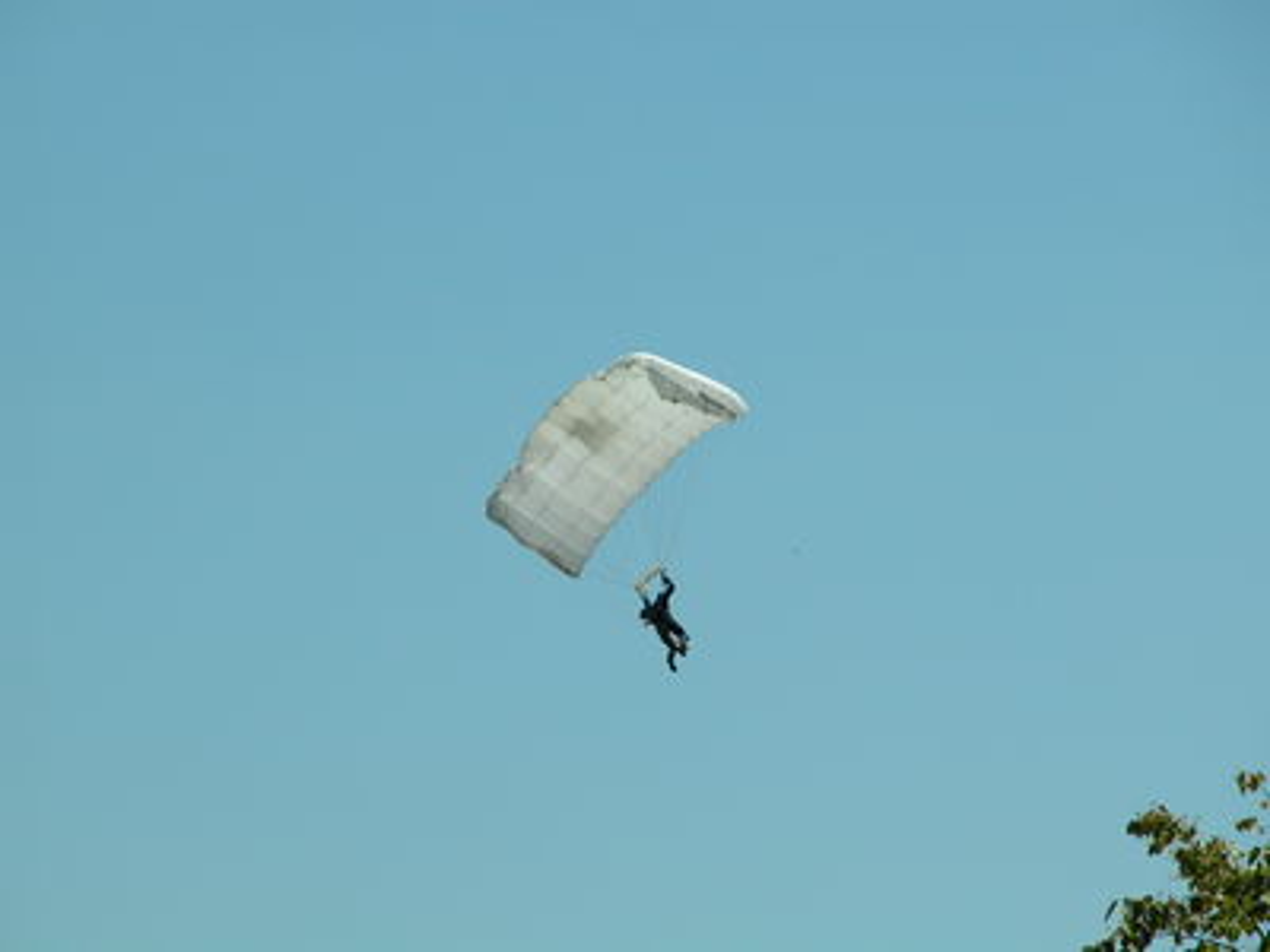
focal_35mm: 280
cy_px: 476
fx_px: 10273
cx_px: 635
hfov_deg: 7.1
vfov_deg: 5.3
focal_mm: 71.2
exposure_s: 1/528
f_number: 6.6
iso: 100
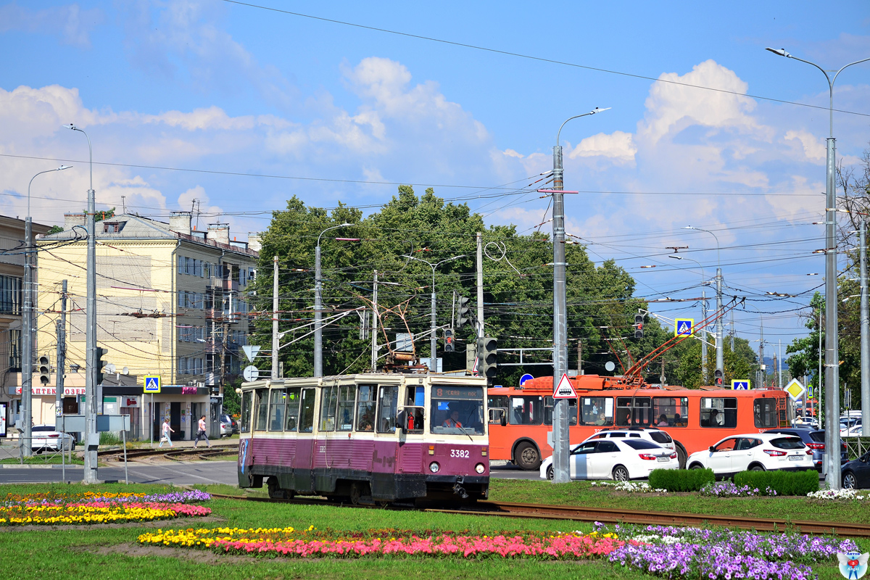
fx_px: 2900
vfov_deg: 11.4
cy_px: 290
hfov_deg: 17.1
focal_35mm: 120
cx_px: 435
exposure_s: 1/640
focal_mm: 80
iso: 100
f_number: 5.6
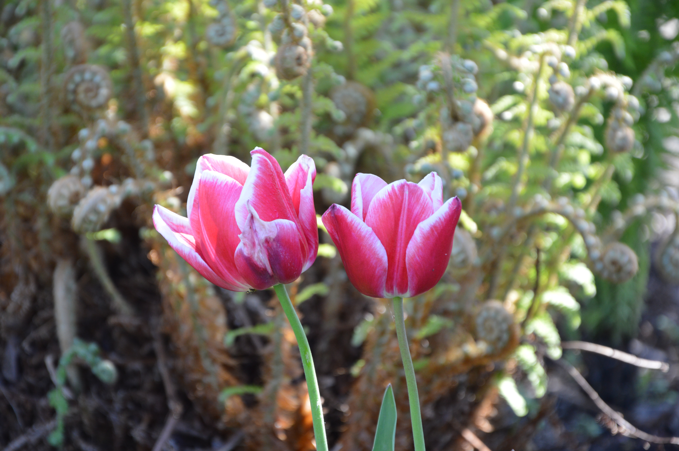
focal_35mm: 158
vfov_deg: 8.7
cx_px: 340
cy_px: 226
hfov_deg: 13.1
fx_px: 2968
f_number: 5.6
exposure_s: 1/125
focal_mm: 105
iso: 360
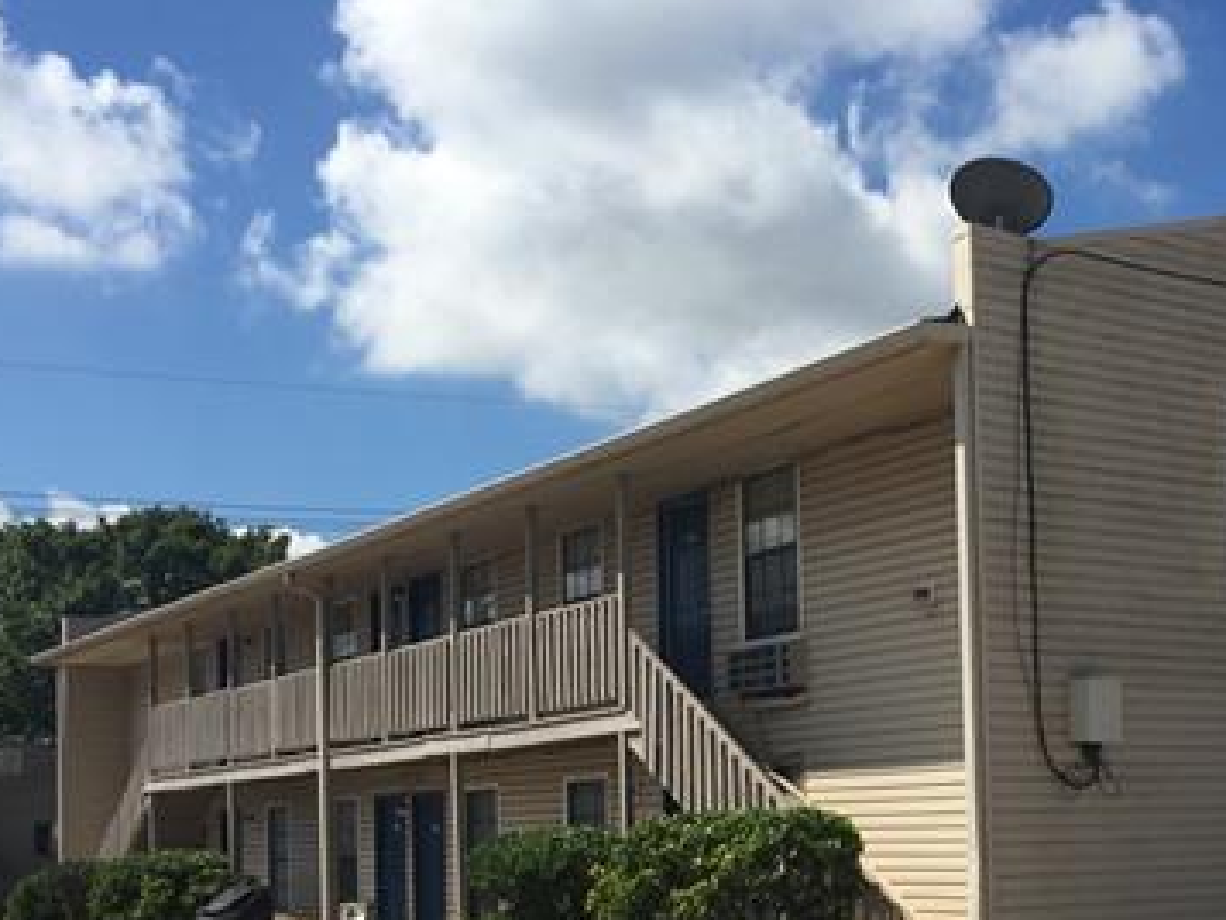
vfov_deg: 27.6
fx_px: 1842
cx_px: 910
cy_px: 711
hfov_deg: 36.0
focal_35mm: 52
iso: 32
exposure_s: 1/3049
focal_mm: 4.15
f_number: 2.2
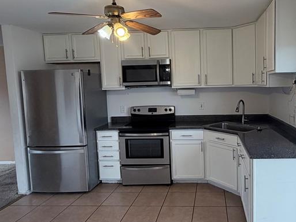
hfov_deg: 61.5
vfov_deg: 49.7
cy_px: 110
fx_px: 239
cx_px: 203
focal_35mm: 28
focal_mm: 2.22
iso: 64
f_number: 2.2
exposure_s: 1/120
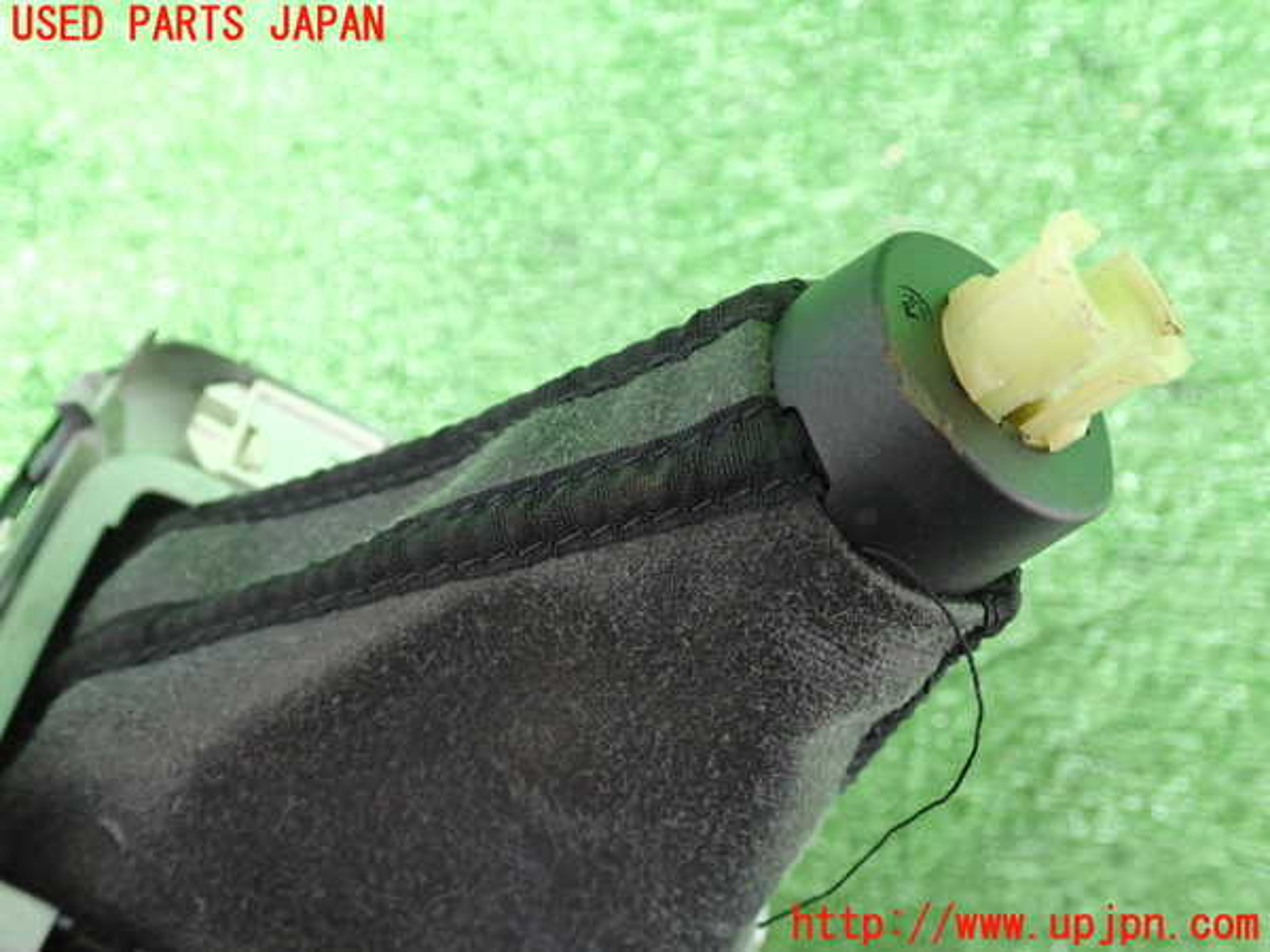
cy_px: 476
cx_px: 635
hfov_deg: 56.8
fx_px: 1174
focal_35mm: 32
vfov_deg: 44.2
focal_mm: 5.79
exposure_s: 1/30
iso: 250
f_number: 2.4
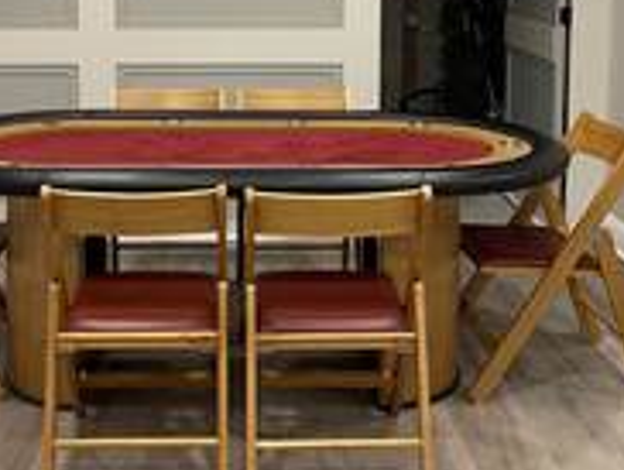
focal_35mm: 57
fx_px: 1029
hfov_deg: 33.6
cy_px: 24
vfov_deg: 24.8
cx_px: 233
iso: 160
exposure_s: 1/60
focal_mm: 5.1
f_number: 1.6
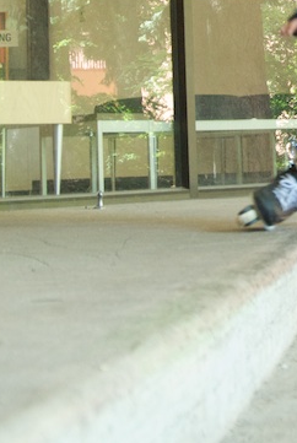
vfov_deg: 16.8
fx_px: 1467
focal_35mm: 119
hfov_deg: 11.3
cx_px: 370
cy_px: -13
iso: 1000
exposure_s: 1/40
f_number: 5
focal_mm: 28
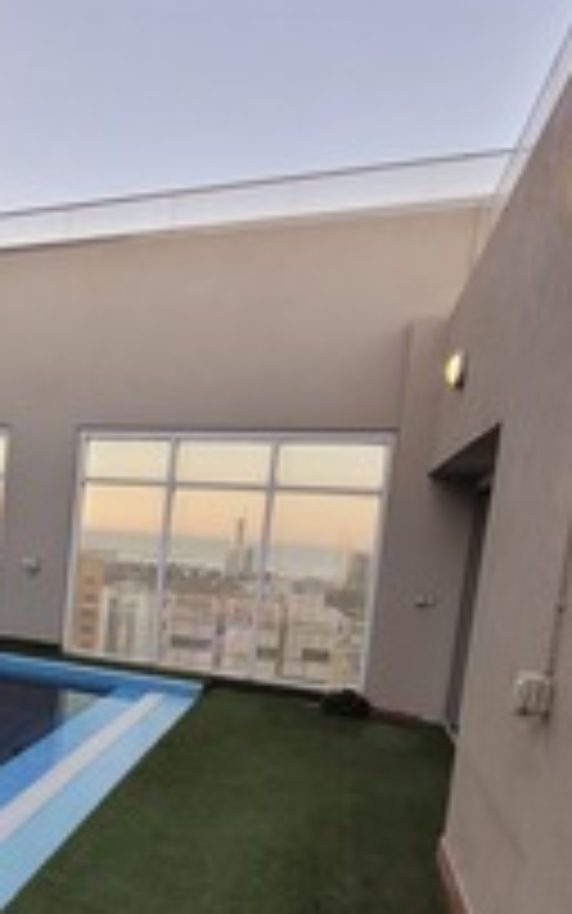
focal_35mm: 31
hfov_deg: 33.9
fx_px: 773
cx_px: -92
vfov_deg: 60.2
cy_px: 588
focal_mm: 1.74
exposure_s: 1/100
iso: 64
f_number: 2.2
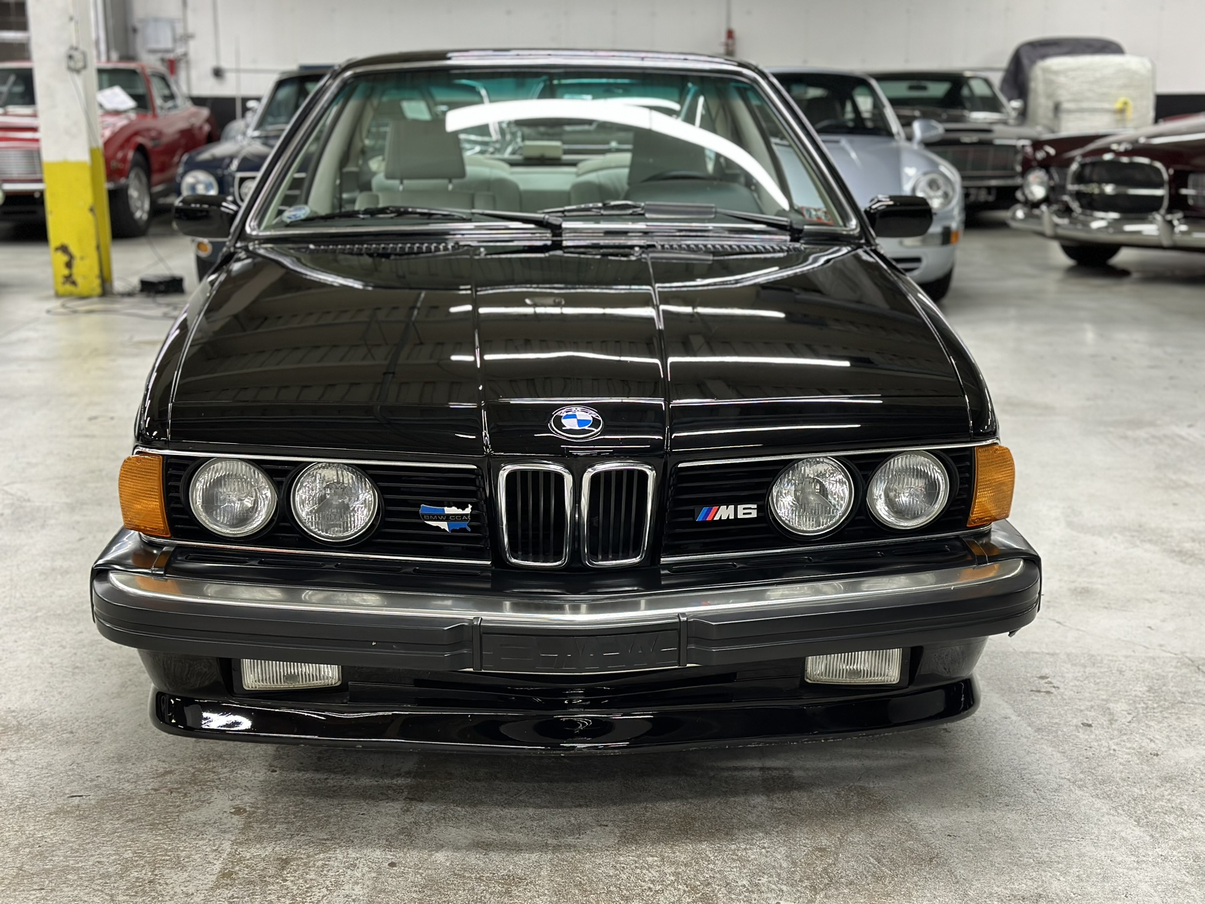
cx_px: 602
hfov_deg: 39.7
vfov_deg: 30.3
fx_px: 1671
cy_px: 452
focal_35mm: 48
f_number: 1.78
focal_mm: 6.86
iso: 200
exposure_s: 1/60
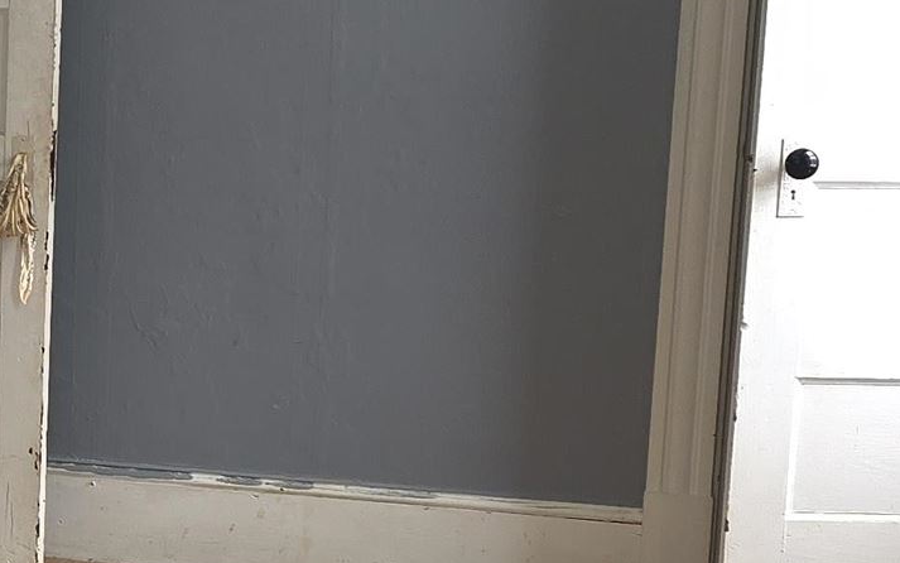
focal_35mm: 105
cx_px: -428
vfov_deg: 12.4
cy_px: 434
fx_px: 2576
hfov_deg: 17.8
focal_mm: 6.3
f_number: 1.7
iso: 100
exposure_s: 1/30
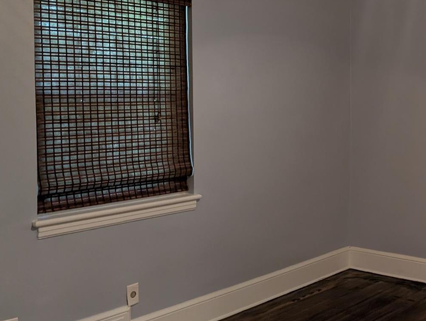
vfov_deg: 29.6
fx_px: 604
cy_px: 121
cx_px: 410
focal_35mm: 49
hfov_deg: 35.7
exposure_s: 1/120
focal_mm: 6.9
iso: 706
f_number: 1.68
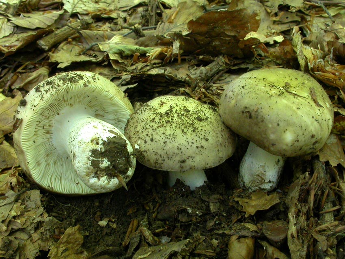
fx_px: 439
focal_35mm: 44
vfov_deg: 32.9
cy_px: 130
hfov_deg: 42.9
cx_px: 172
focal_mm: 9.1
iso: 200
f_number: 7.8
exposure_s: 1/4
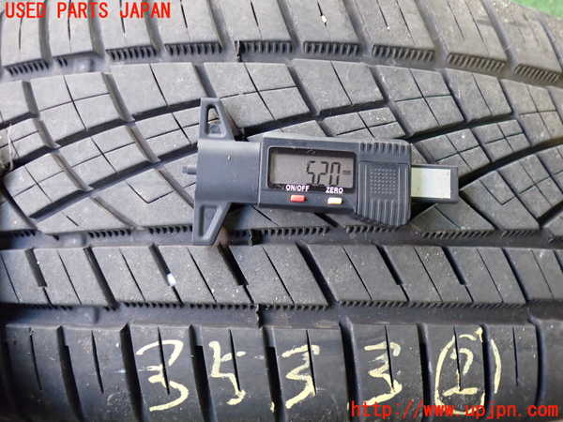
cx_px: 282
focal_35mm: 30
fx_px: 488
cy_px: 211
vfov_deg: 46.8
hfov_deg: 60.0
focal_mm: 5.4
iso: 500
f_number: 2.3
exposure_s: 1/30
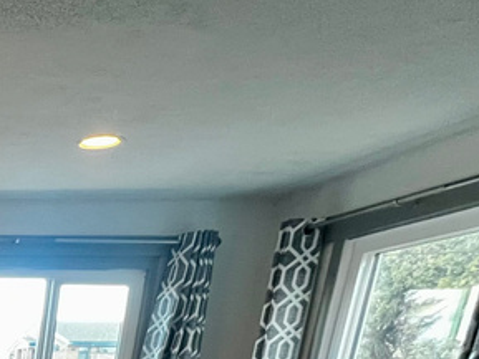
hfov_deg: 28.4
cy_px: 596
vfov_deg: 22.7
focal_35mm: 46
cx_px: -225
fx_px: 637
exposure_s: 1/60
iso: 400
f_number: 1.8
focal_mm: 1.57
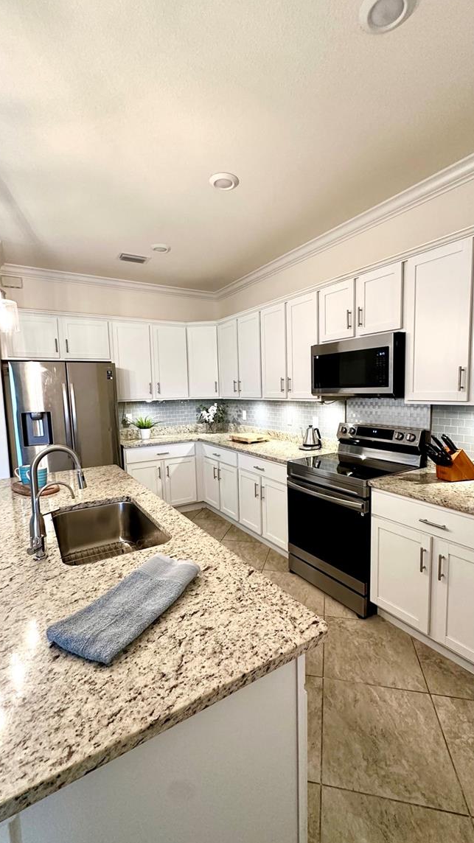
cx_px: 250
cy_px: 424
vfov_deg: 99.4
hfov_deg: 67.0
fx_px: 358
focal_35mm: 16
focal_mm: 2.22
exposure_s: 1/60
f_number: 2.2
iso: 320
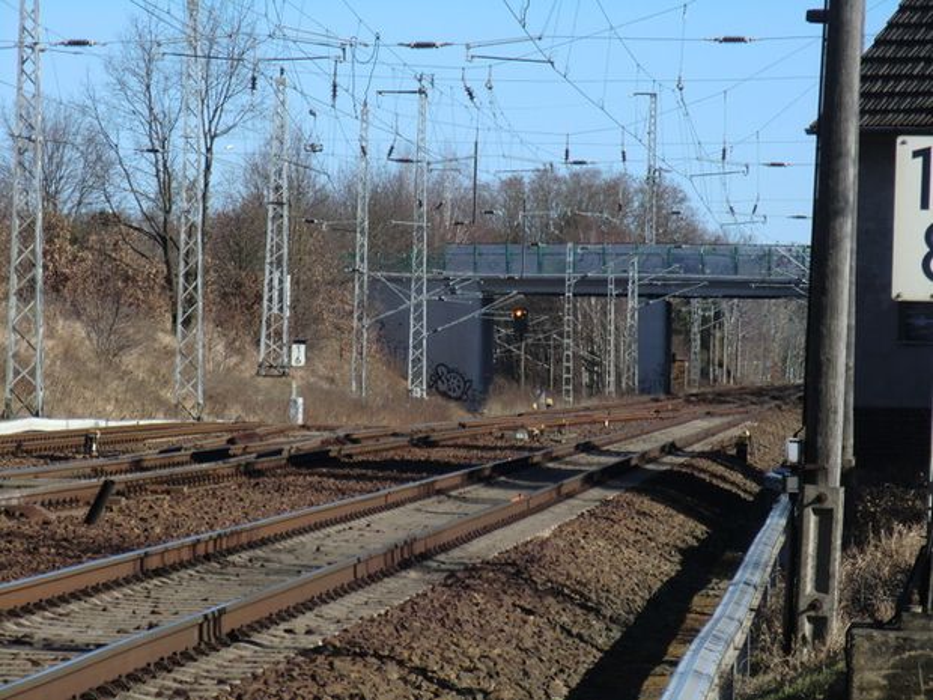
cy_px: 350
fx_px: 6469
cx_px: 466
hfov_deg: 8.2
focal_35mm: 240
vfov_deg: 6.2
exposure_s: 1/320
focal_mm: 43
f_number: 5.7
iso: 64
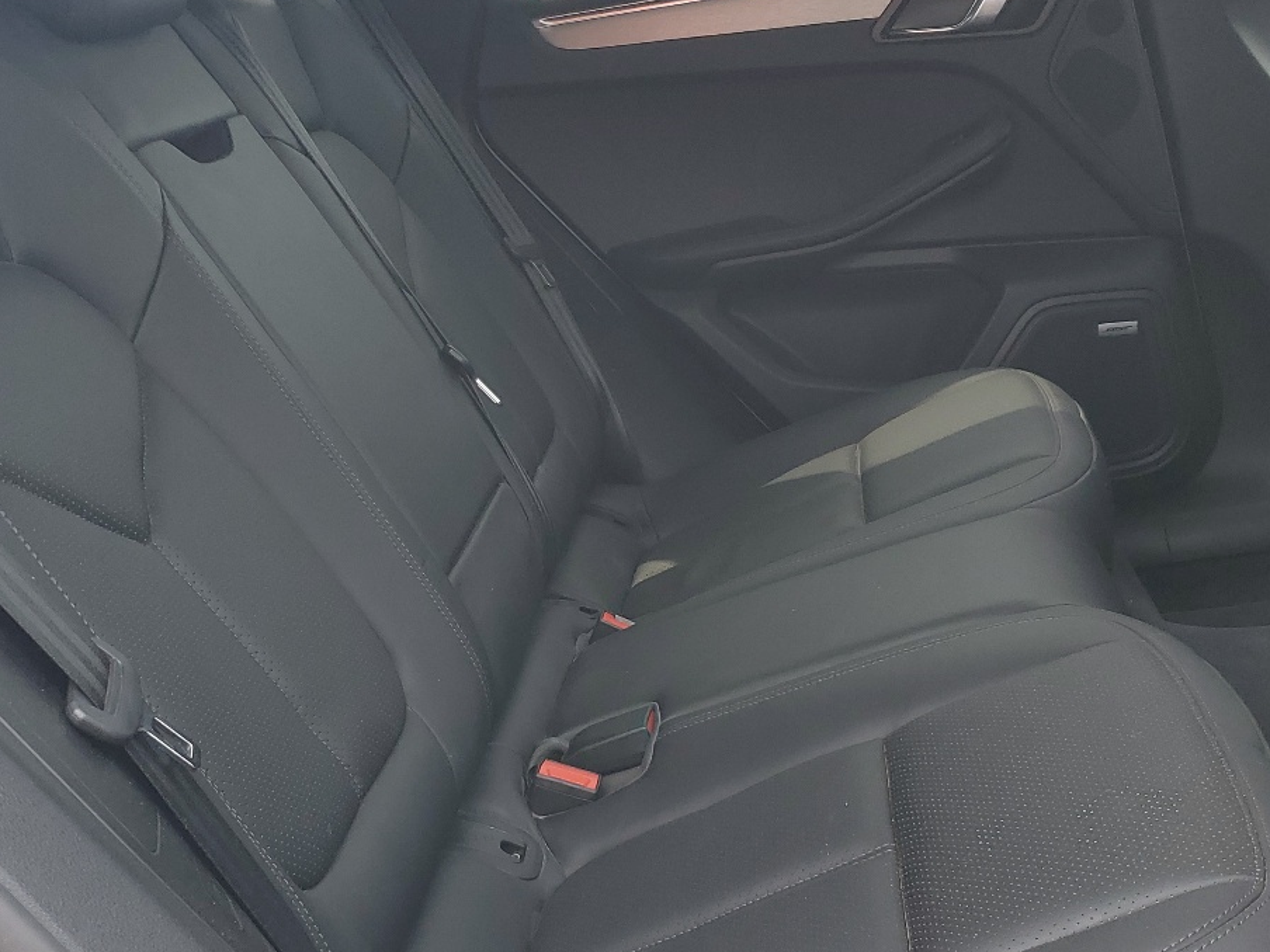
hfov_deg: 41.1
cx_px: 531
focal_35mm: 46
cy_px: 557
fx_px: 1688
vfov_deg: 31.5
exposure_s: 1/400
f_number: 1.5
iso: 50
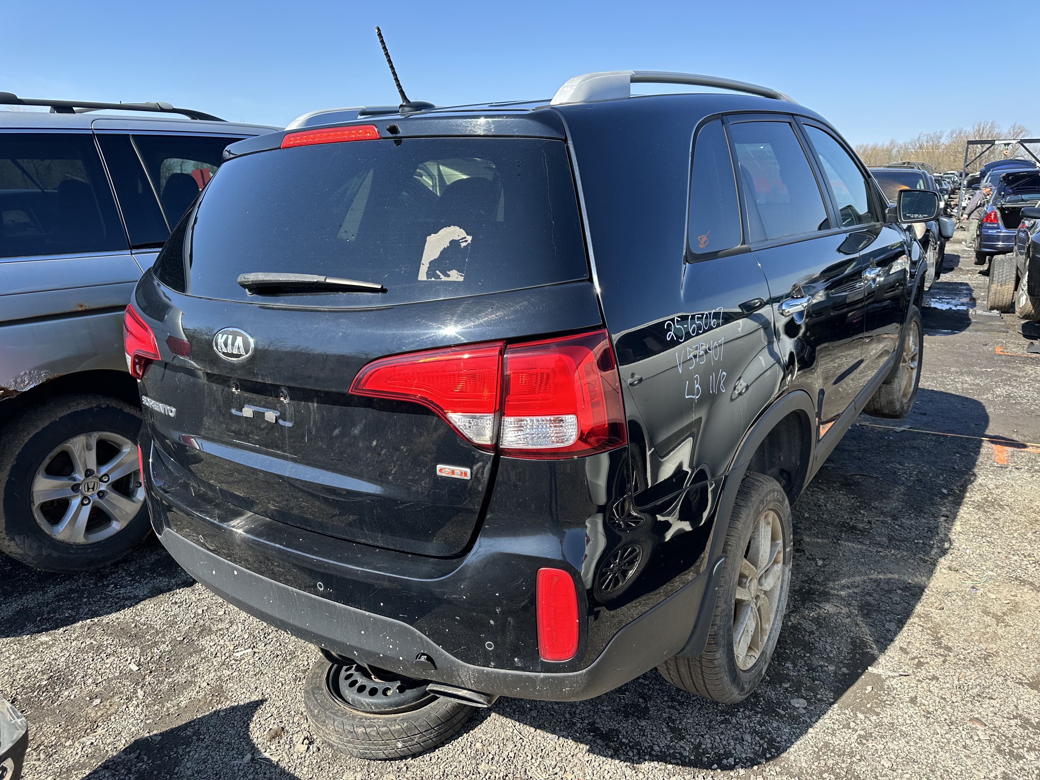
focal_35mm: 24
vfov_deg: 56.8
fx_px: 721
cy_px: 390
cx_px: 520
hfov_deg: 71.6
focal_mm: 6.86
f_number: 1.78
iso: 80
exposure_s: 1/1157
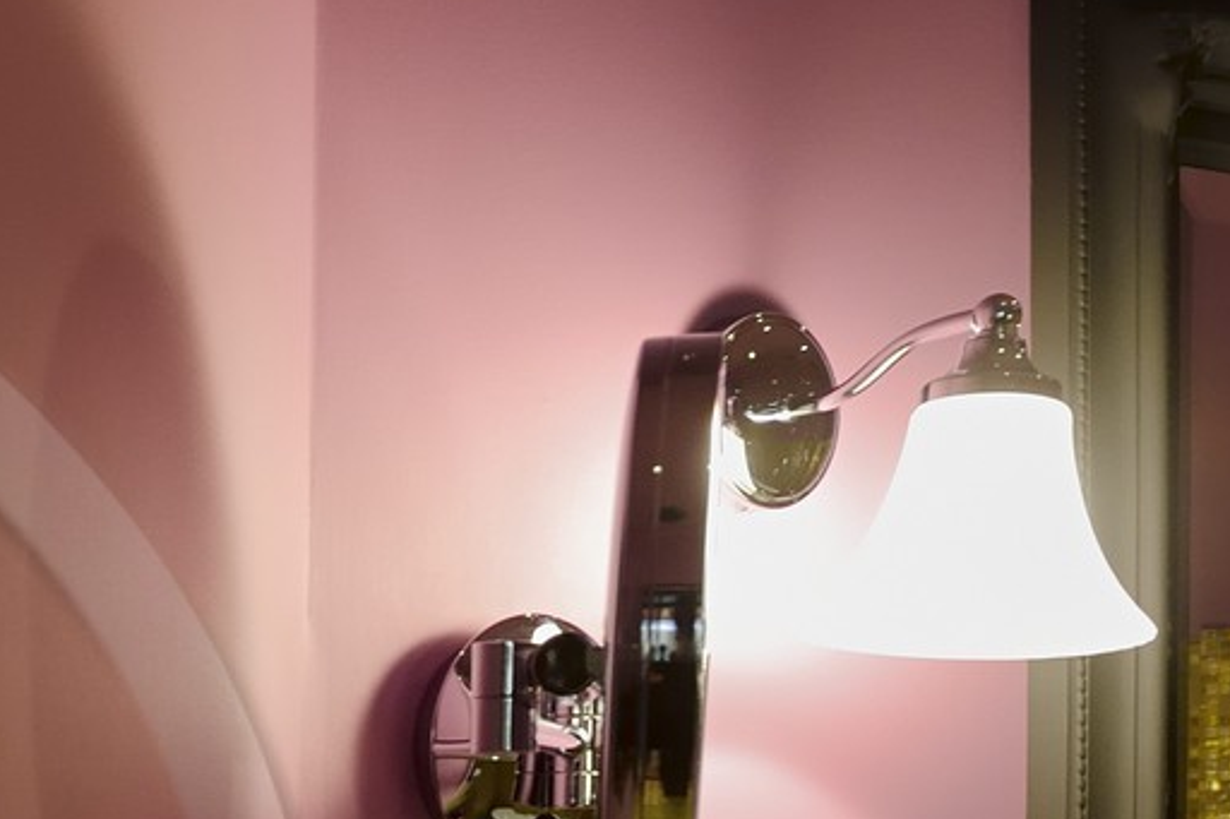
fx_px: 2562
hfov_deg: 21.9
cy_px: 1114
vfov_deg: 16.9
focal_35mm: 75
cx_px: -668
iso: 800
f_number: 6.3
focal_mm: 24
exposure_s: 1/6
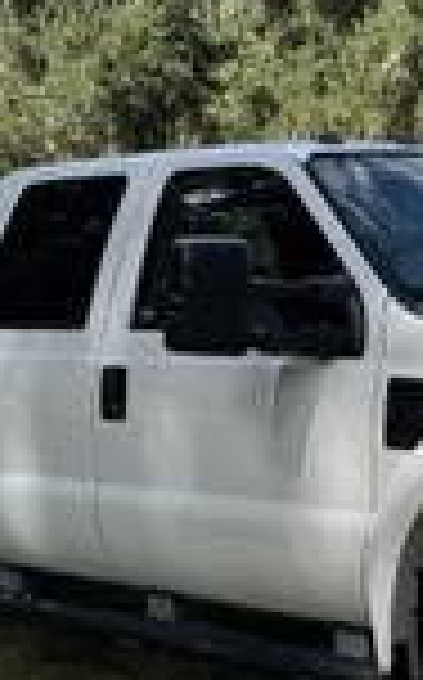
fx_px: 1572
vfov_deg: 24.4
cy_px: 392
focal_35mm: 85
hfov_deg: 15.1
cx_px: 410
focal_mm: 6.76
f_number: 1.78
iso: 80
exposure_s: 1/1721
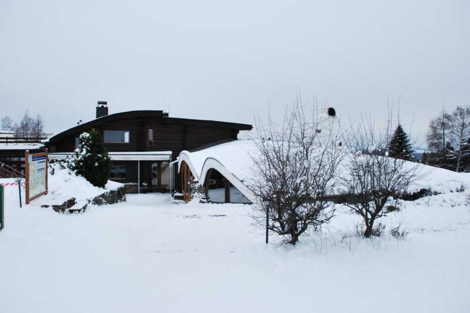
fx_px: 352
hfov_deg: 67.4
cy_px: 156
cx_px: 235
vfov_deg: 47.9
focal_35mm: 27
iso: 100
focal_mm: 18
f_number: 7.1
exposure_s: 1/200
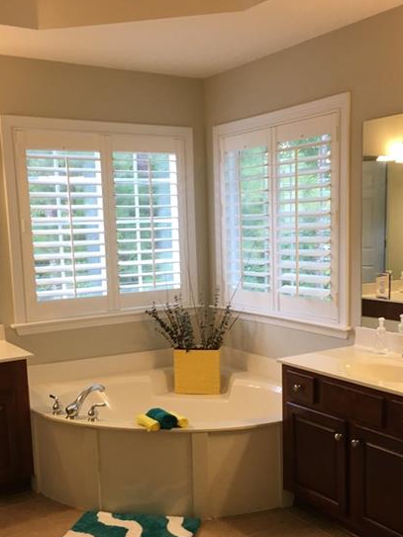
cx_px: 220
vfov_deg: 45.5
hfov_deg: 35.1
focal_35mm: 41
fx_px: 637
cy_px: 323
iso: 32
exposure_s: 1/30
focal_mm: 4.15
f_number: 2.2
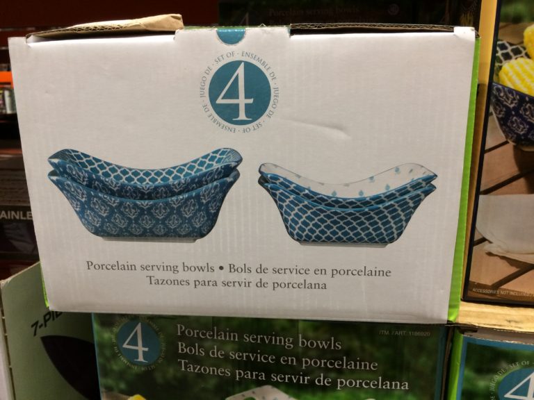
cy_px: 200
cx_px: 267
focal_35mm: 29
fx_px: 447
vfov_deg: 48.2
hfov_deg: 61.7
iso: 160
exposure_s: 1/30
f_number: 2.2
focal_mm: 4.15
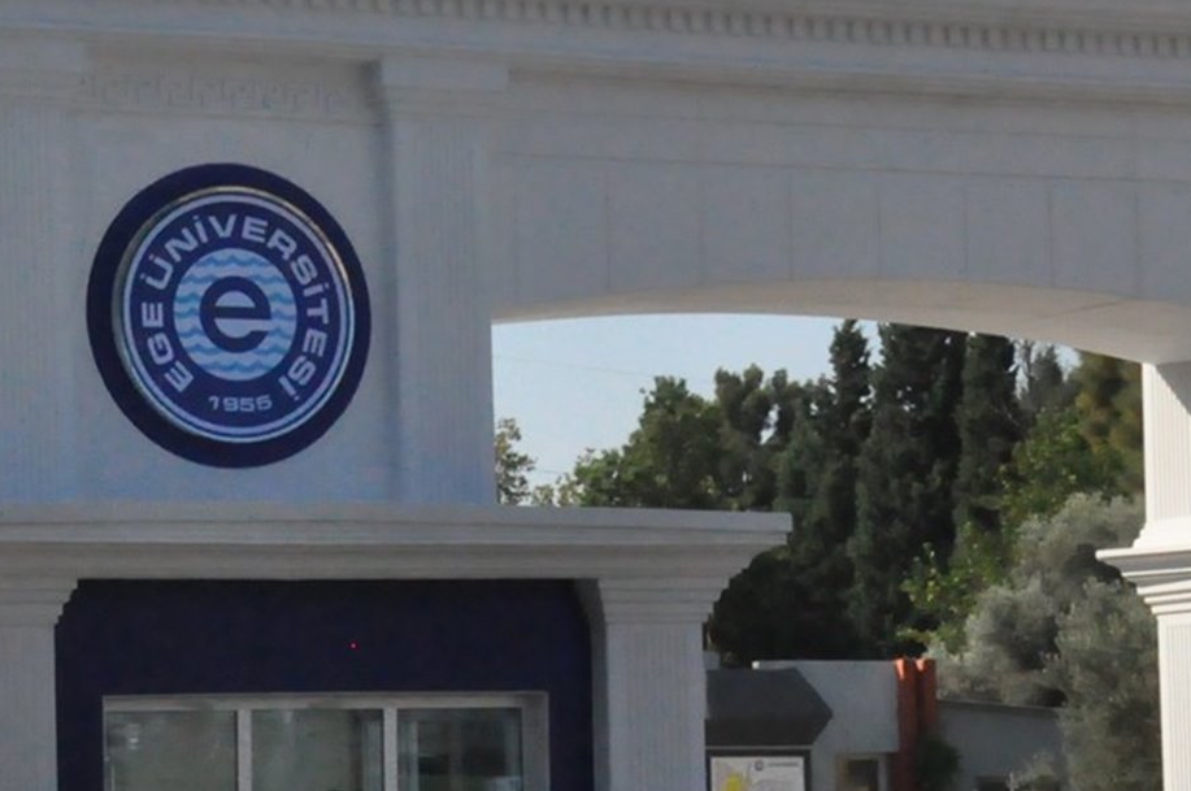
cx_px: 25
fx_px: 3784
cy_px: 475
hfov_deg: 17.5
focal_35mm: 115
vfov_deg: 11.9
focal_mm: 25
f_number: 18
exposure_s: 1/1250
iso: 3200
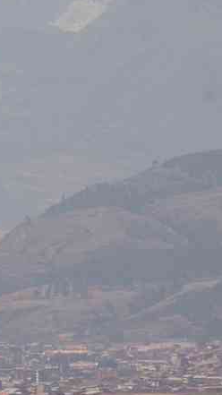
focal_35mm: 818
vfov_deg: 2.6
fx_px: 8562
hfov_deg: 1.5
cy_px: 295
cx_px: -58
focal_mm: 230
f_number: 8
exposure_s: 1/250
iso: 400
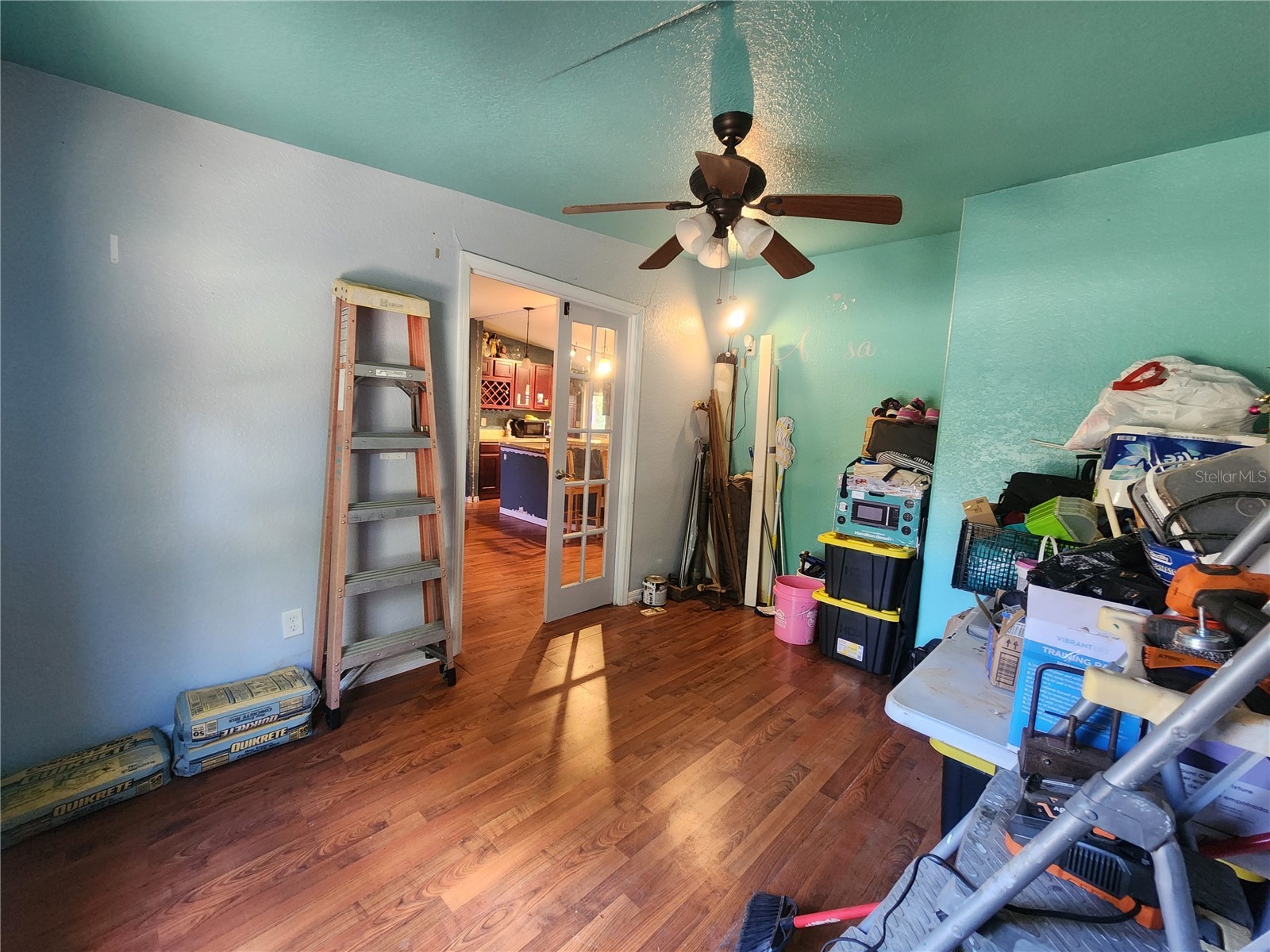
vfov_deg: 89.9
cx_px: 635
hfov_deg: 106.2
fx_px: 477
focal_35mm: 13
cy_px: 476
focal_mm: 2.2
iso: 500
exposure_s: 1/30
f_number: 2.2
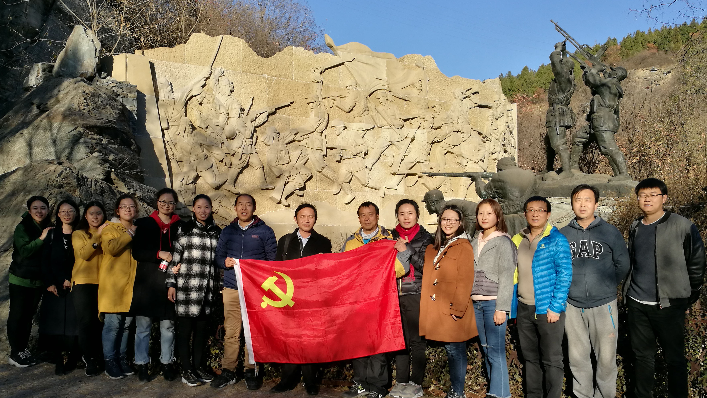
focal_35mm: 30
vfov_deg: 38.9
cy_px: 212
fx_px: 562
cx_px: 356
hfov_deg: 64.3
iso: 50
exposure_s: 1/802
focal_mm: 4.5
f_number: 2.2
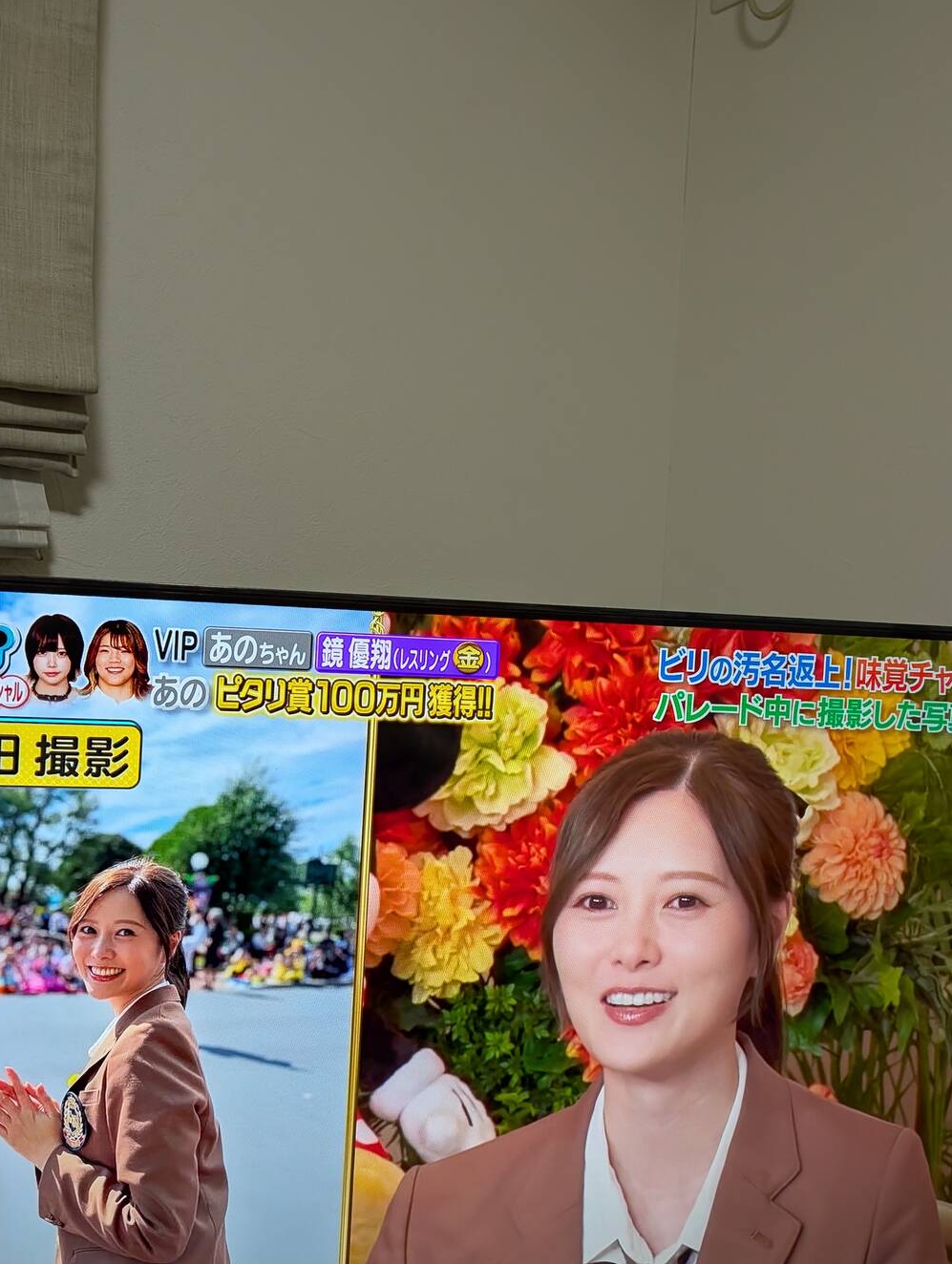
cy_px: 632
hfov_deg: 48.2
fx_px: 1061
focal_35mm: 29
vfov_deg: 61.6
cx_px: 414
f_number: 1.68
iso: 428
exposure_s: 1/120
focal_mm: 6.9
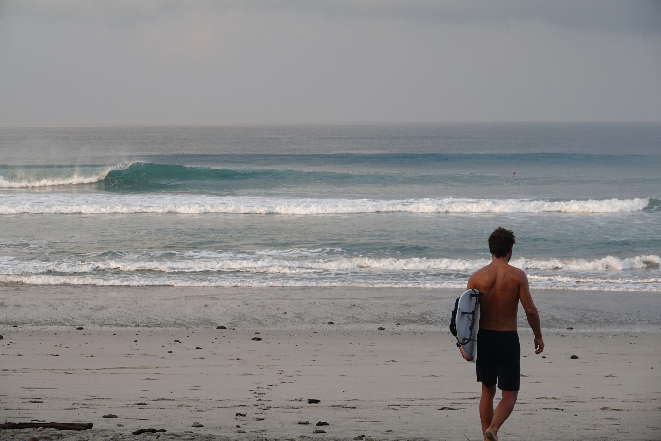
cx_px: 330
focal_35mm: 111
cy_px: 220
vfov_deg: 12.3
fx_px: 2038
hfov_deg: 18.4
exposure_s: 1/320
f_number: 4
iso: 100
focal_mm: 40.73
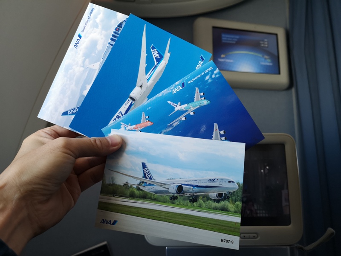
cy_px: 128
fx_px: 266
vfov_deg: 51.4
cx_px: 170
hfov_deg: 65.3
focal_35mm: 27
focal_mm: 3.95
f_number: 1.8
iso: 160
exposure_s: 1/60
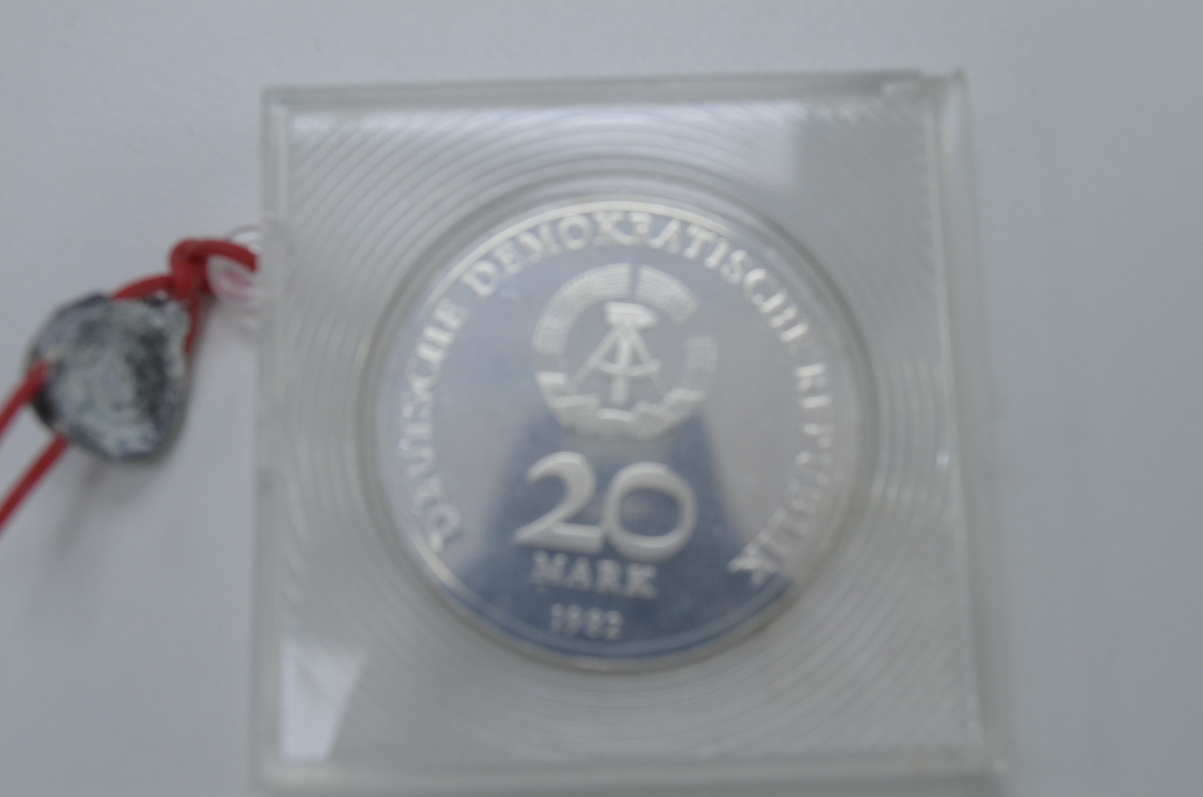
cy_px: 398
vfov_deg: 26.4
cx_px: 602
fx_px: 1701
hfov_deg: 39.0
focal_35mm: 51
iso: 400
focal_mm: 34
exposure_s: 1/60
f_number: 8
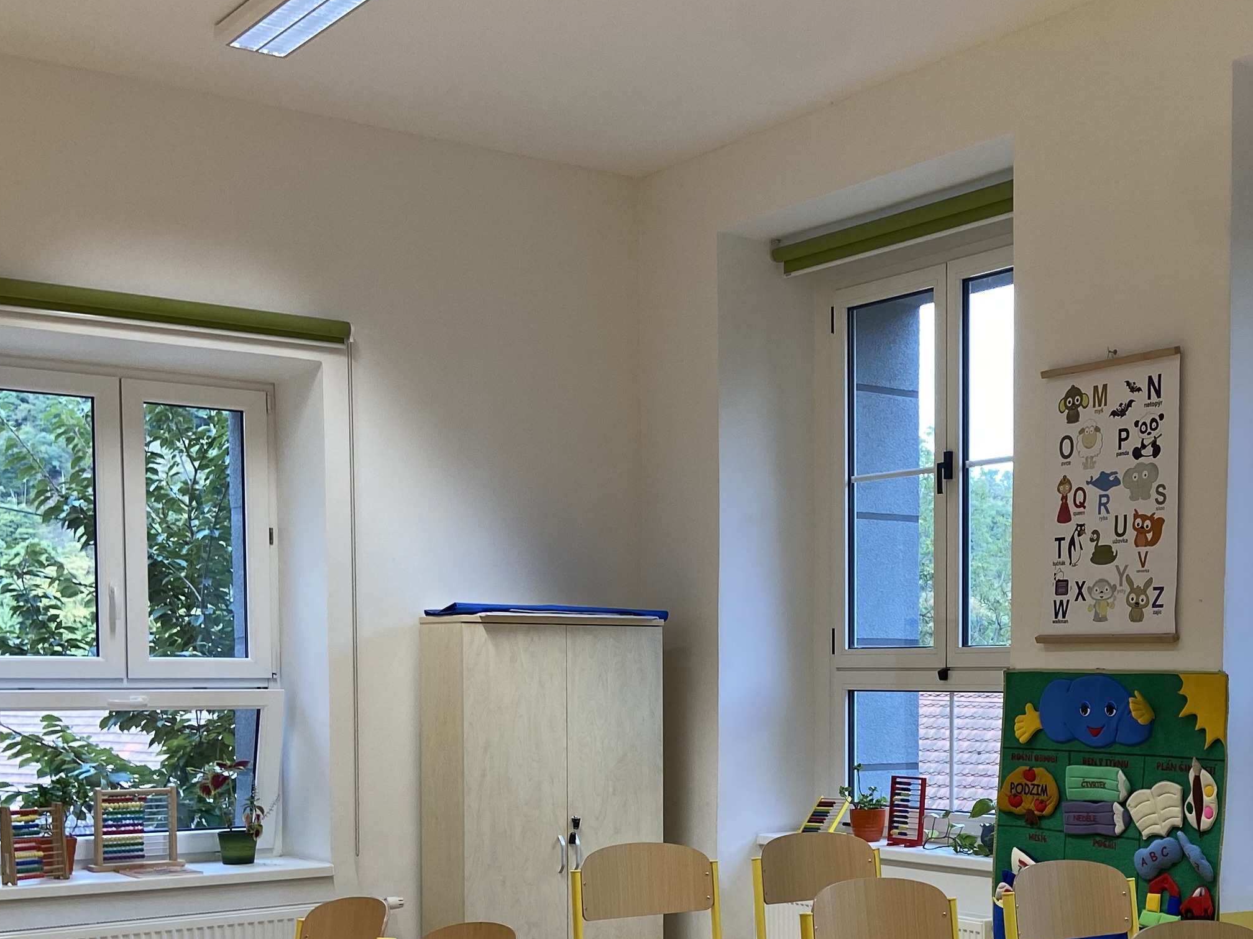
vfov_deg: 27.4
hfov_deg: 35.5
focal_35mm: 52
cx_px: 1015
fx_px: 1882
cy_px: 771
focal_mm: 4.25
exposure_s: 1/100
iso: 50
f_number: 1.8
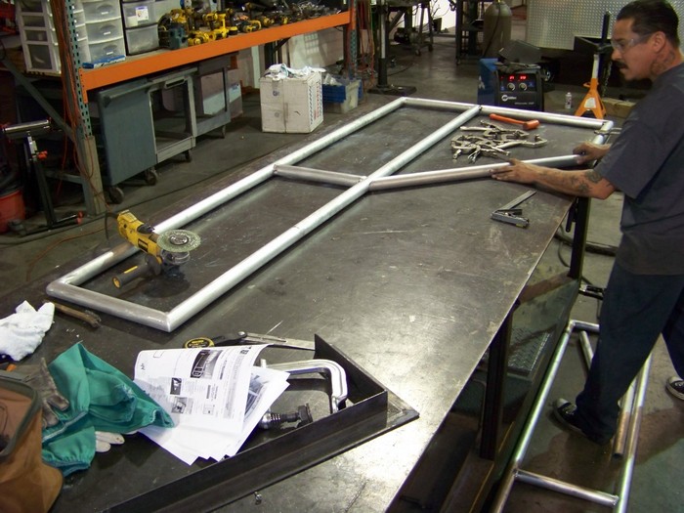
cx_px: 342
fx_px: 711
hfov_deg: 51.4
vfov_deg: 39.7
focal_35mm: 36
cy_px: 256
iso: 200
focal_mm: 5.85
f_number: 2.8
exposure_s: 1/30
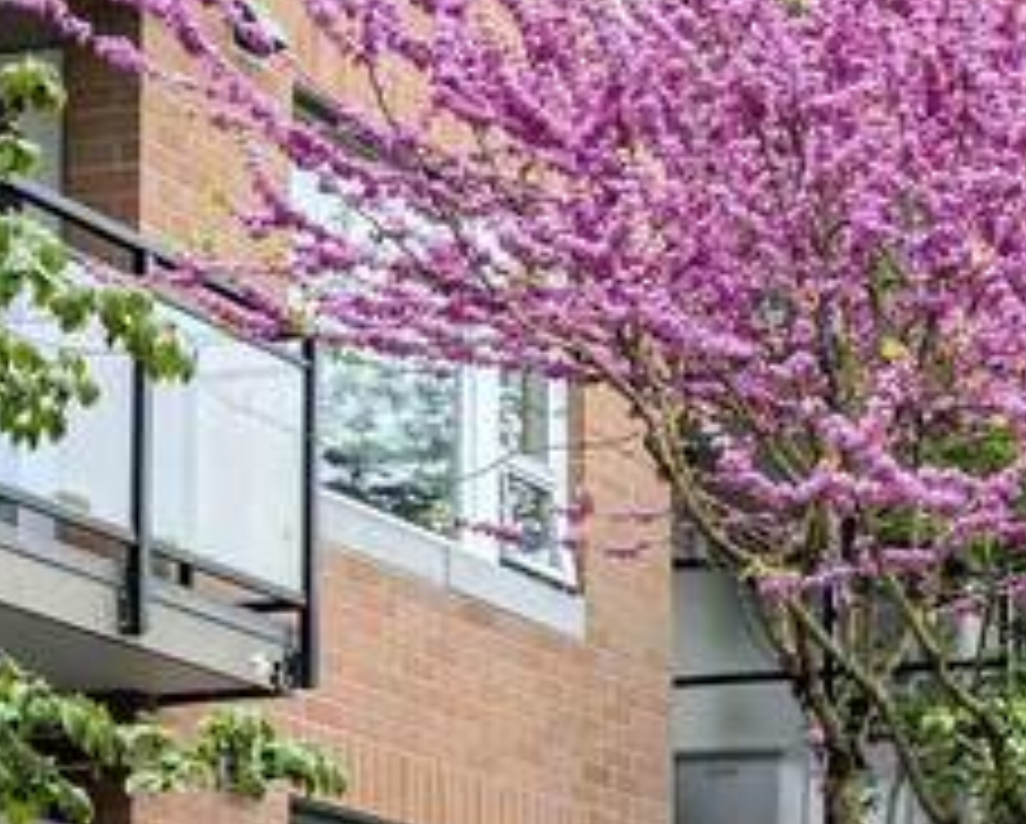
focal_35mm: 131
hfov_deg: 14.0
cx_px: 1375
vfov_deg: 11.6
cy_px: 937
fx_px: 3983
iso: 21
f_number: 1.68
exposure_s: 1/1406
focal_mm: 6.9
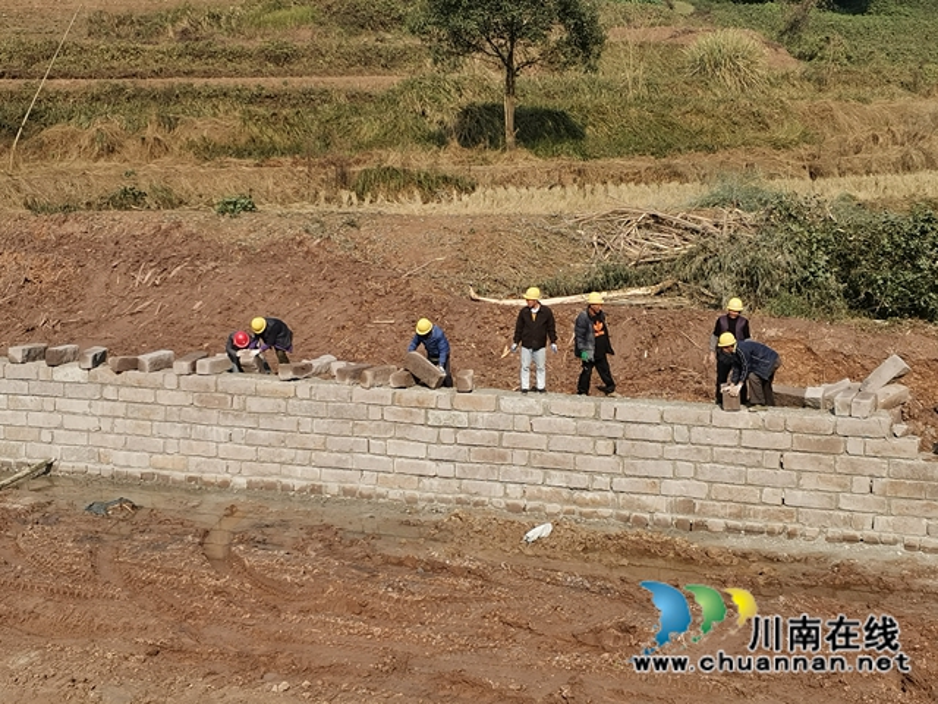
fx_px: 1409
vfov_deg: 28.0
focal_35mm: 52
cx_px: 469
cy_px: 352
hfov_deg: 36.8
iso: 50
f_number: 1.8
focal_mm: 4.75
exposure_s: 1/1266
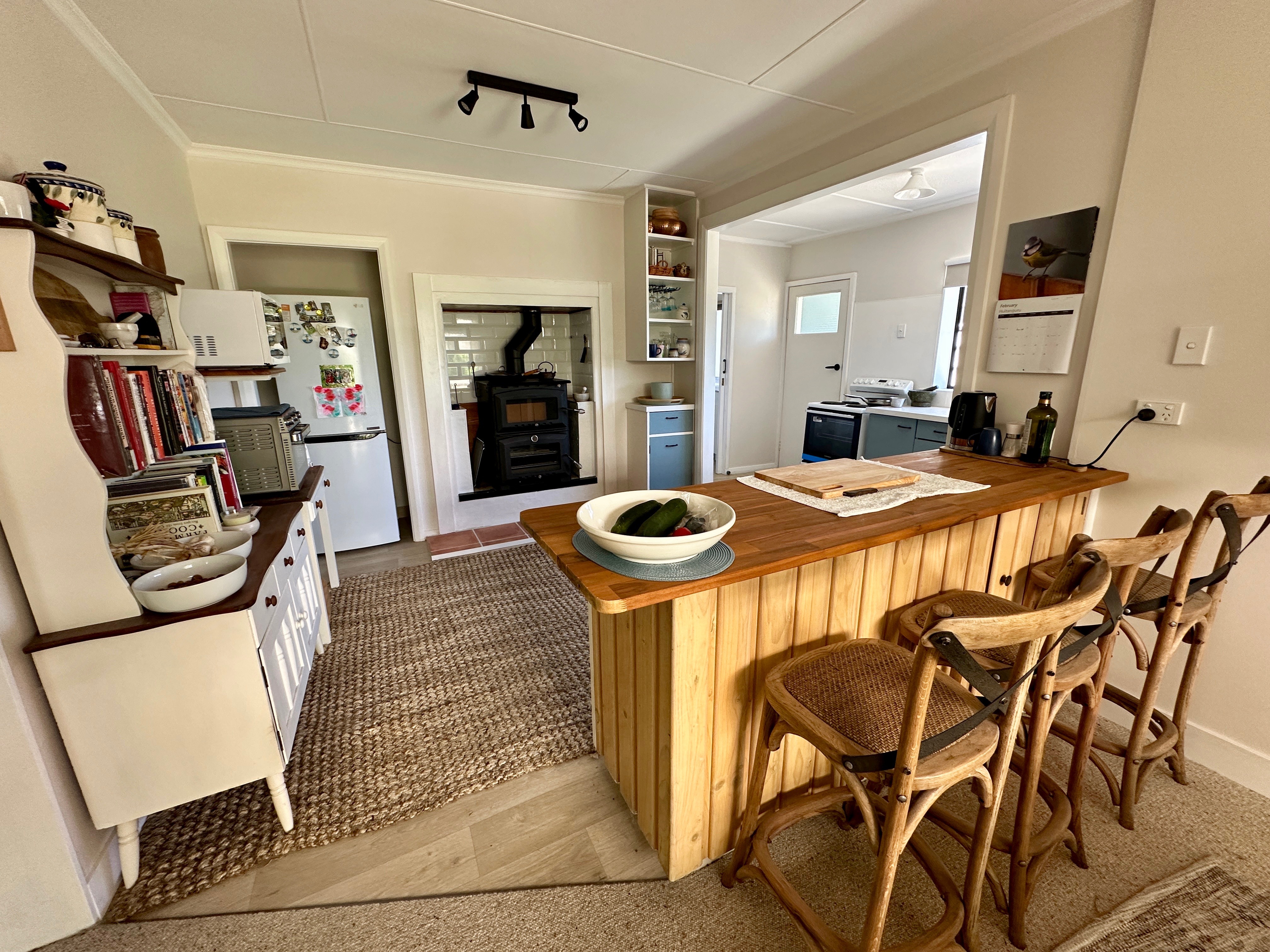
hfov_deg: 102.1
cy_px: 476
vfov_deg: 85.7
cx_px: 635
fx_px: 514
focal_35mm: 14
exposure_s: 1/99
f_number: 2.2
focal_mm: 2.22
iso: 160
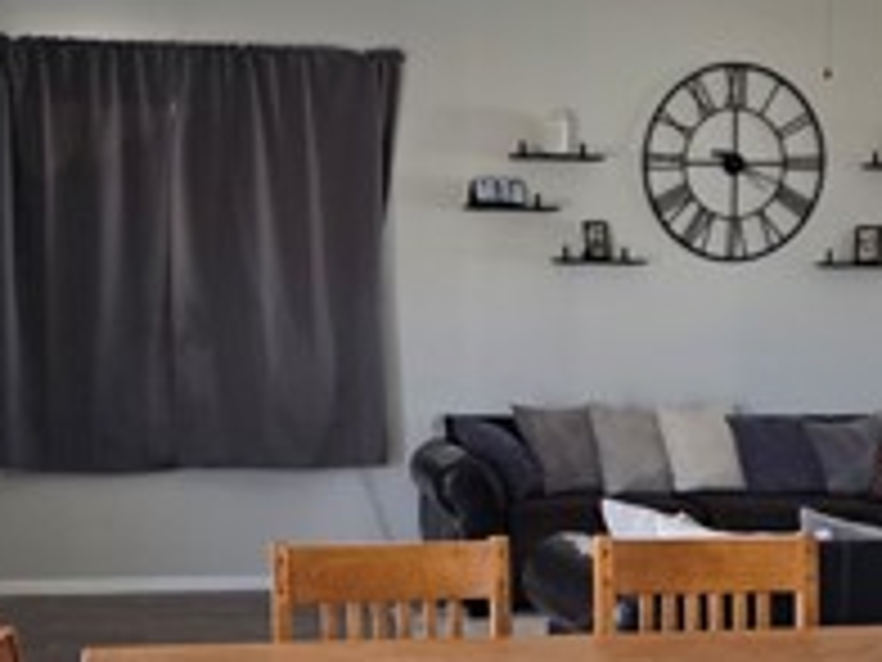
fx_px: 1911
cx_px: 544
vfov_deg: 19.2
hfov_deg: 25.9
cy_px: 644
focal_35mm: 75
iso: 125
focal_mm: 6.3
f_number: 1.7
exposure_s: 1/180
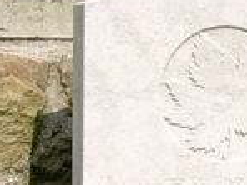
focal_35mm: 182
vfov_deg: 7.8
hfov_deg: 10.9
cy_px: 360
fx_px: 1299
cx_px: 118
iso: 70
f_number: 5.8
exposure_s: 1/497
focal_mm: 6.7
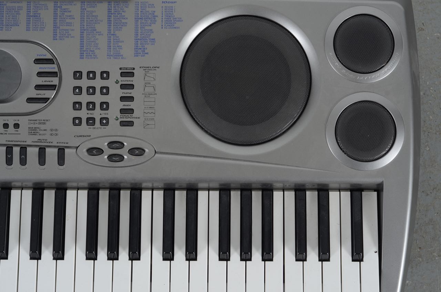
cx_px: 220
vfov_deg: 18.1
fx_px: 917
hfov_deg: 27.0
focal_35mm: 75
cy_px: 146
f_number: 6.3
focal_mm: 50
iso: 100
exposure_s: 1/125
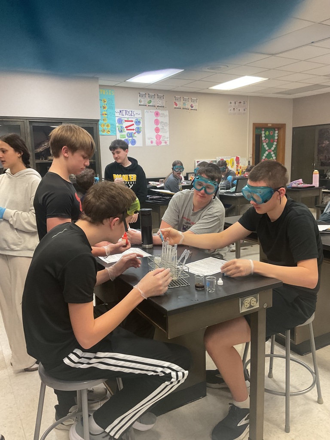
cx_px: 165
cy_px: 220
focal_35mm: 29
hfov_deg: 48.2
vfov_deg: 61.7
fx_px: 369
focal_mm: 3
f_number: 1.8
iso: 125
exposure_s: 1/60
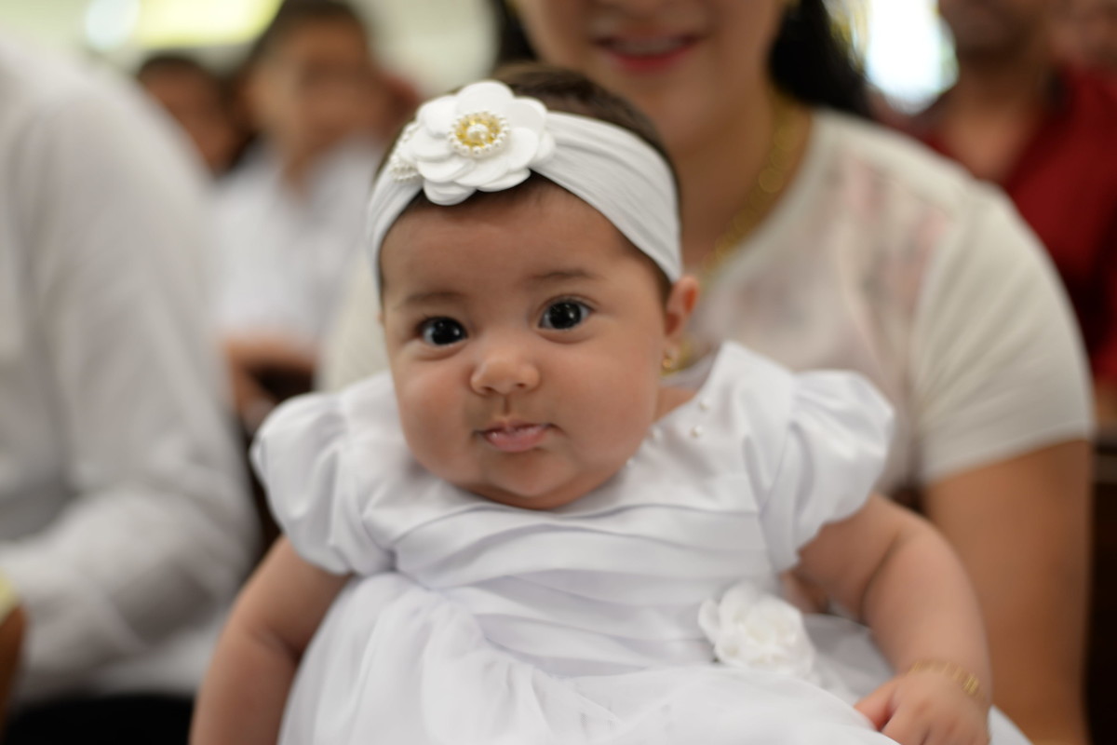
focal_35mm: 50
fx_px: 1551
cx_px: 558
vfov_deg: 27.0
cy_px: 372
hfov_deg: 39.6
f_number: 2.2
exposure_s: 1/60
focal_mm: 50
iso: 160
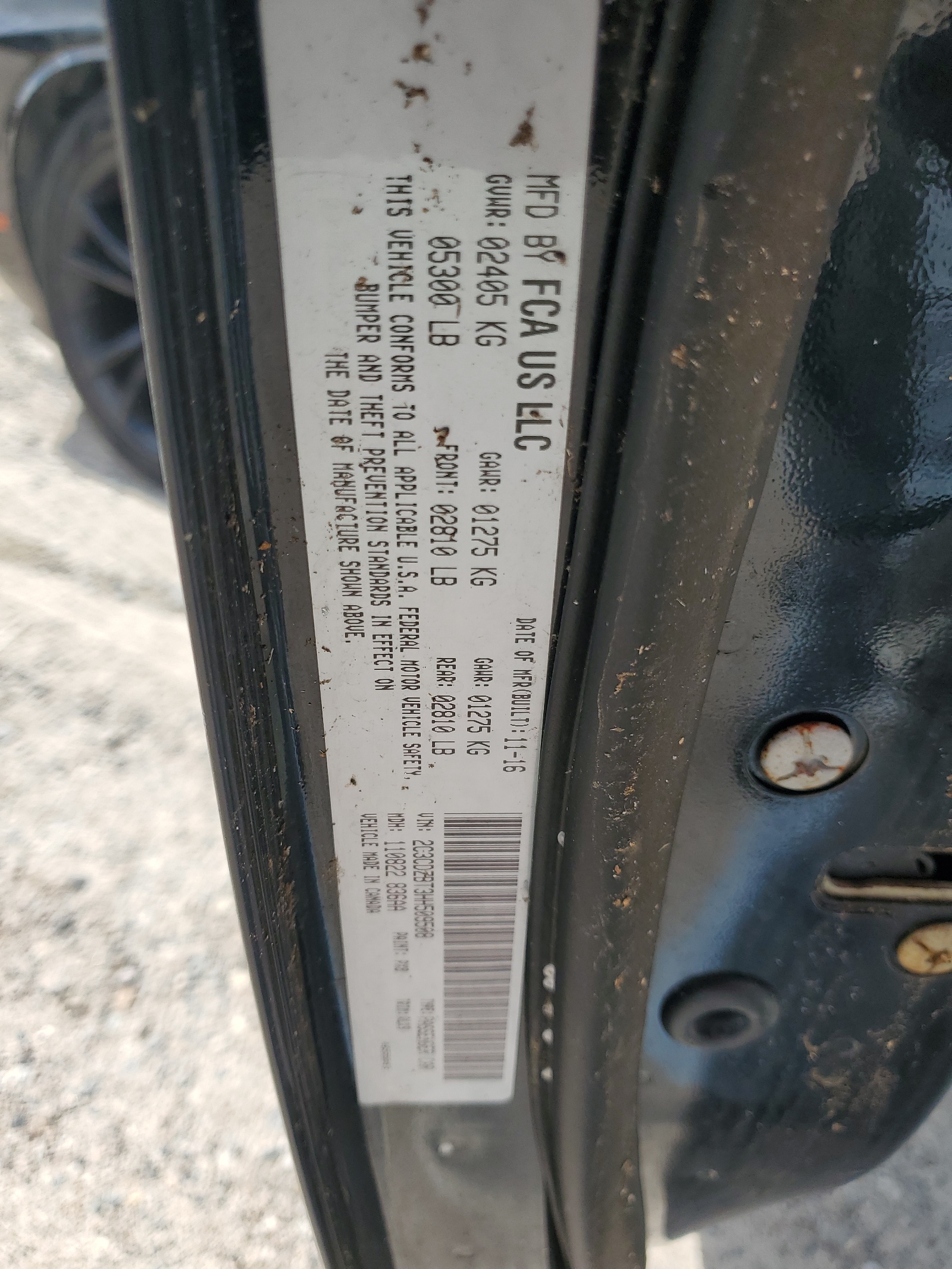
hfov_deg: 53.1
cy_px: 634
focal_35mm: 26
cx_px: 476
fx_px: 953
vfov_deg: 67.3
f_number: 1.5
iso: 50
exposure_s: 1/2500
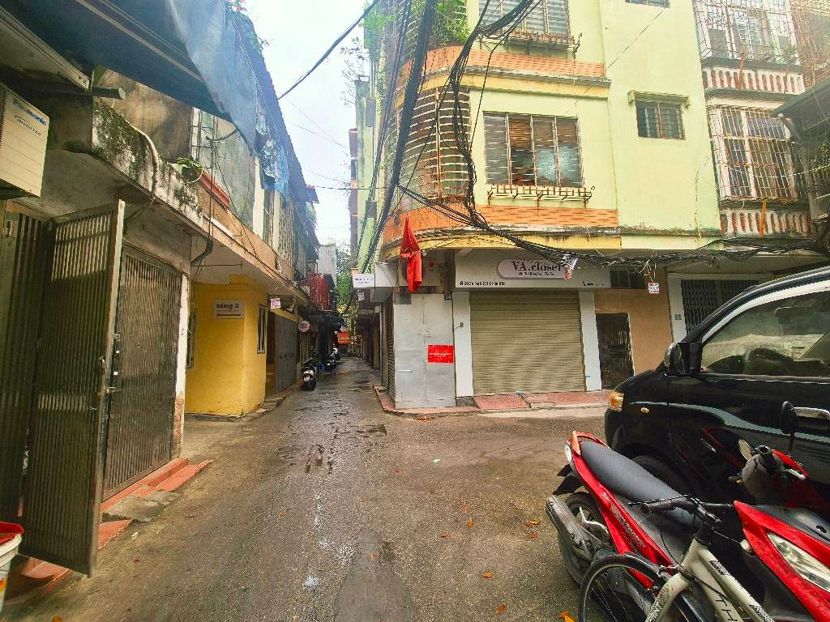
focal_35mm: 13
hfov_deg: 106.2
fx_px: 312
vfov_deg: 89.9
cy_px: 311
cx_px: 415
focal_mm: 2.2
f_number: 2.2
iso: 64
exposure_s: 1/100
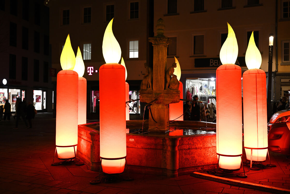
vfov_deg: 37.9
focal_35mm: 35
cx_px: 145
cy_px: 97
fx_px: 282
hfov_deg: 54.4
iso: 1600
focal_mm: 35
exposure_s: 1/100
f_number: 4
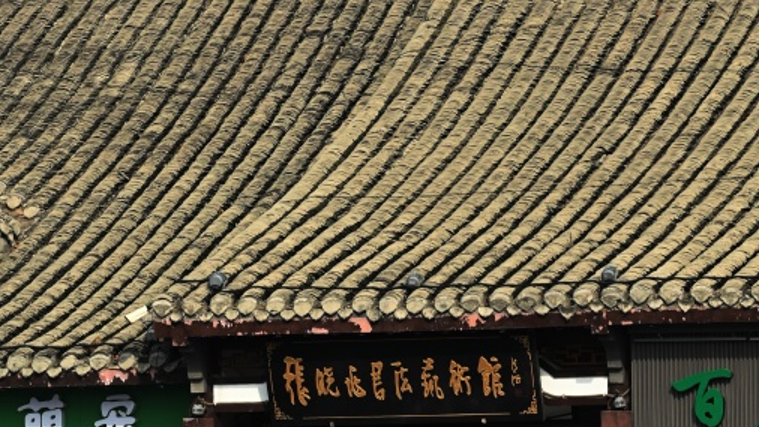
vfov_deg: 3.1
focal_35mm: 391
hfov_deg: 5.5
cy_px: -291
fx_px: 7876
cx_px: 420
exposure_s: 1/180
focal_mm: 105
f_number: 8
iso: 200
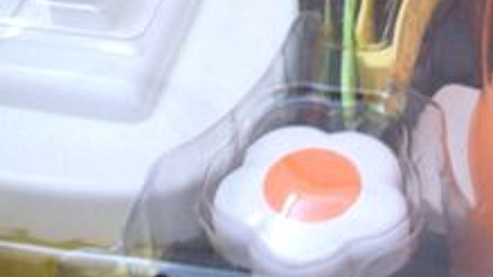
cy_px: -78
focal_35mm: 92
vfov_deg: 12.7
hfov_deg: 22.6
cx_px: 437
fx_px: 1202
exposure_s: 1/8
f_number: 2.8
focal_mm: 6.2
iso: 163
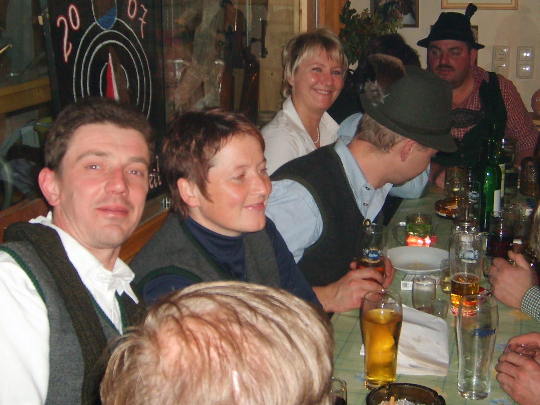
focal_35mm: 54
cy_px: 166
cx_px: 282
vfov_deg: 27.0
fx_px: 842
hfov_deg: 35.5
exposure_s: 1/45
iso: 100
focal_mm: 5.8
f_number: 2.8
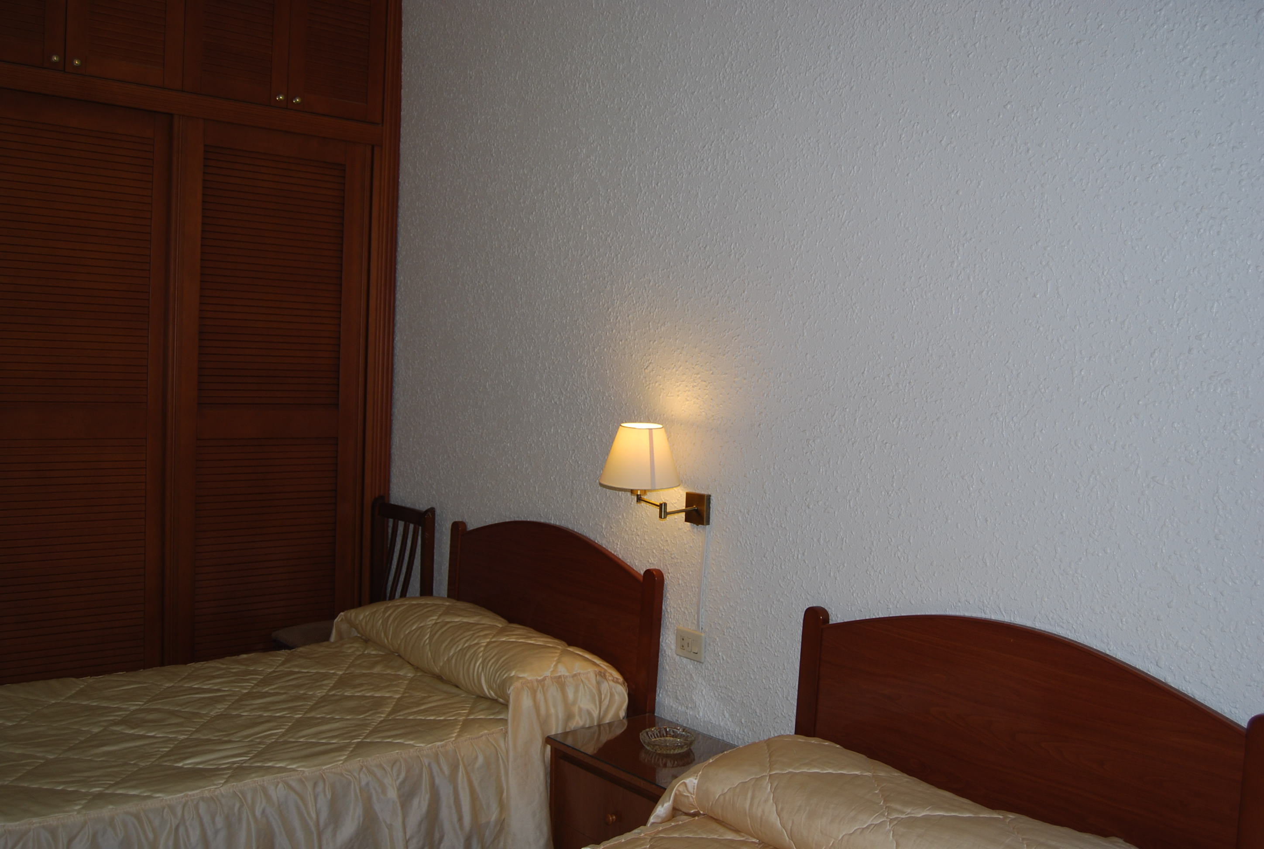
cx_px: 632
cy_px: 424
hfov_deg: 57.1
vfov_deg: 40.1
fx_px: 1161
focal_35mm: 33
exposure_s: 1/60
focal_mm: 22
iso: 200
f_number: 3.8
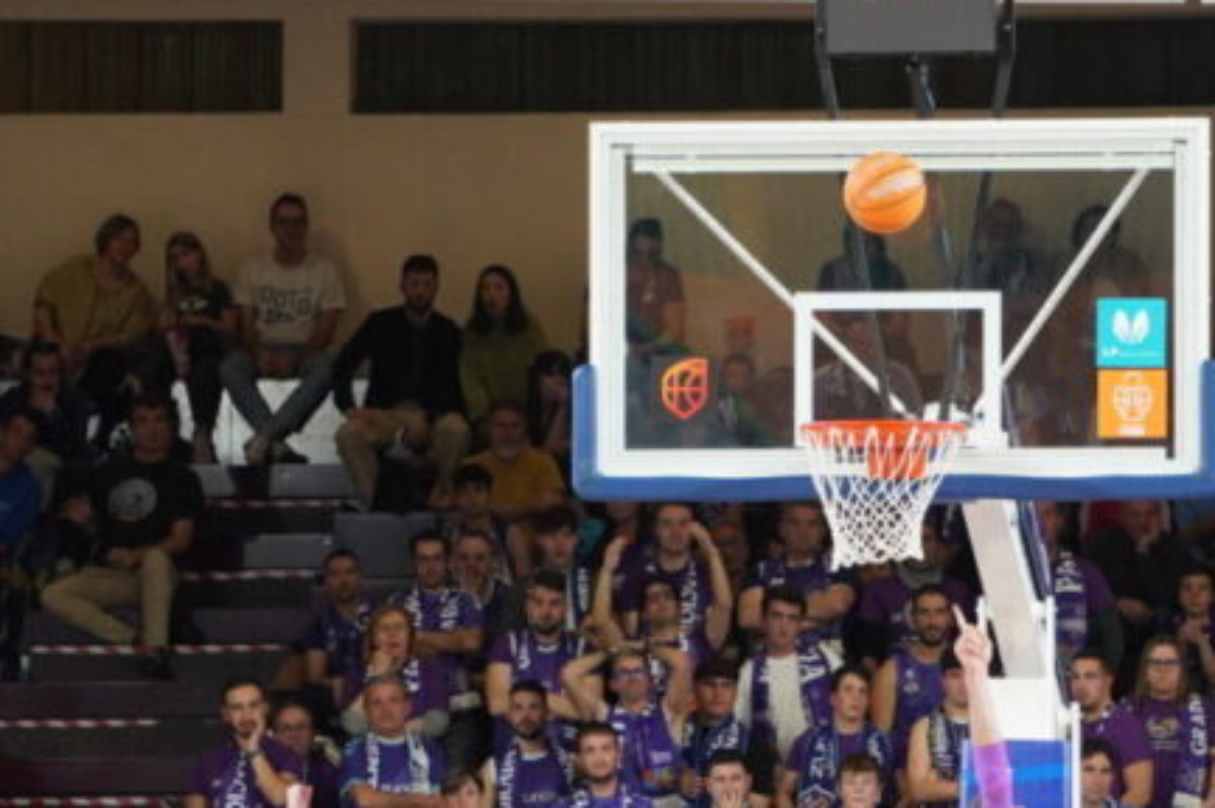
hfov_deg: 6.5
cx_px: 875
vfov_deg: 4.3
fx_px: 10758
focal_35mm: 319
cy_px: 490
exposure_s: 1/160
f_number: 5
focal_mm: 90
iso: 1250
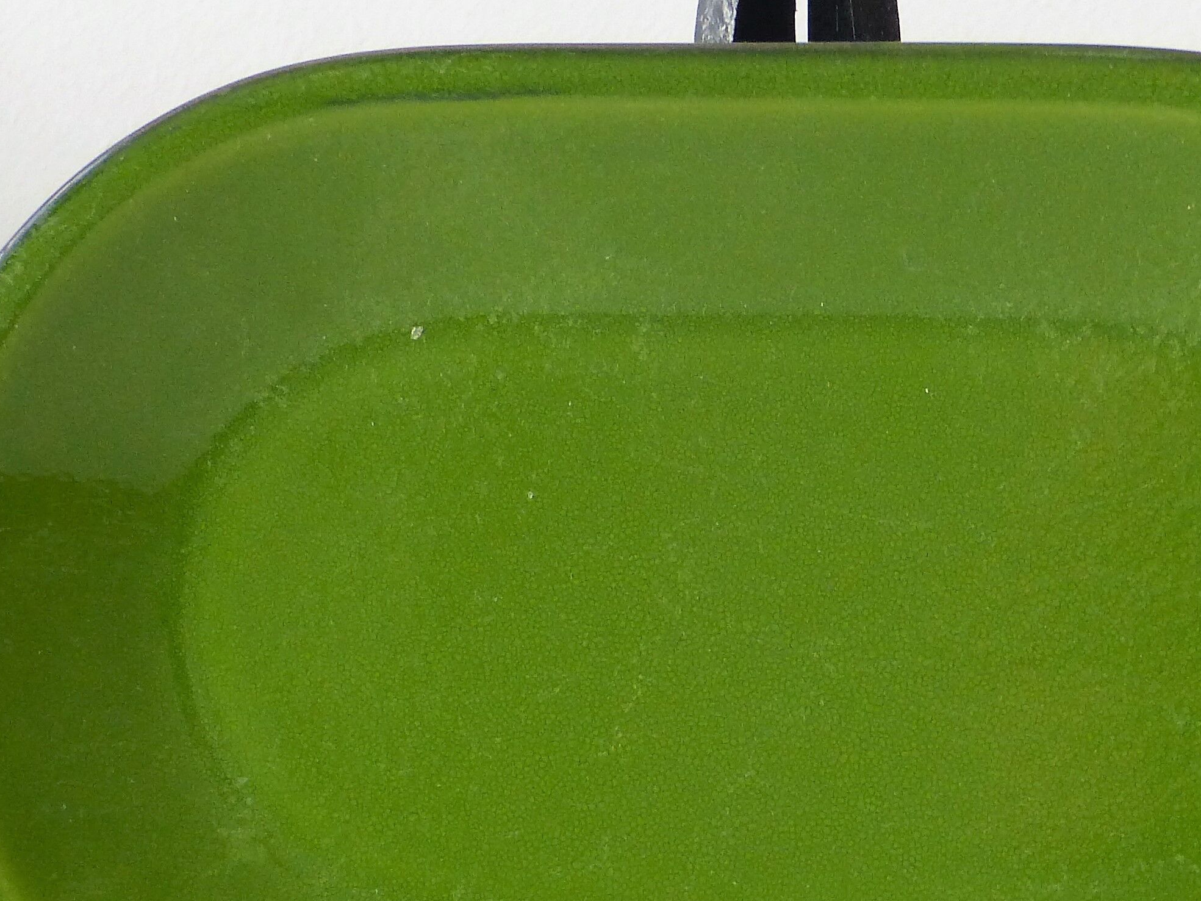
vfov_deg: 5.7
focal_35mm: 260
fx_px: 9021
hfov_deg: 7.6
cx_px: 786
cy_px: 719
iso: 250
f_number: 2.8
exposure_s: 1/60
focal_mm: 20.9
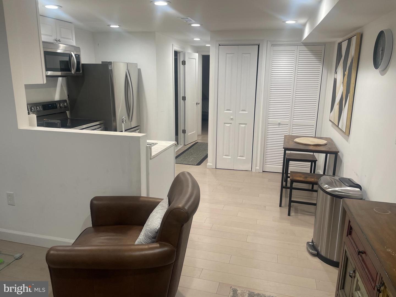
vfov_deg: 53.1
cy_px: 148
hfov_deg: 67.3
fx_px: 297
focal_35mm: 26
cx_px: 198
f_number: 1.6
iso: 64
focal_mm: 4.2
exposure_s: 1/60
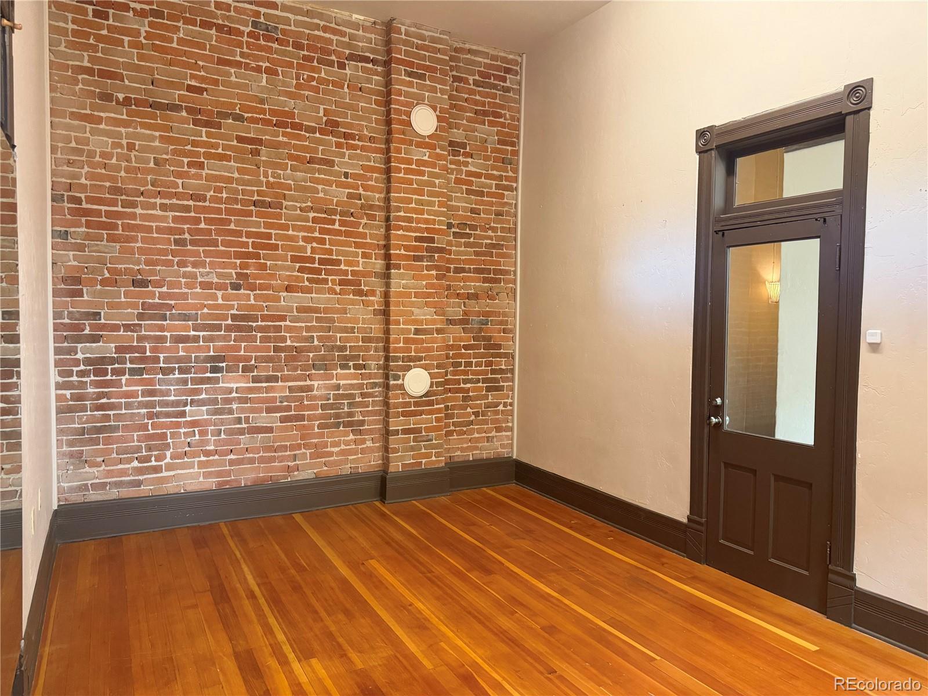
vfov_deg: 56.8
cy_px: 348
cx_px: 464
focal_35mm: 24
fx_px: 643
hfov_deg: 71.6
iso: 400
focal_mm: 6.76
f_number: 1.78
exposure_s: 1/60
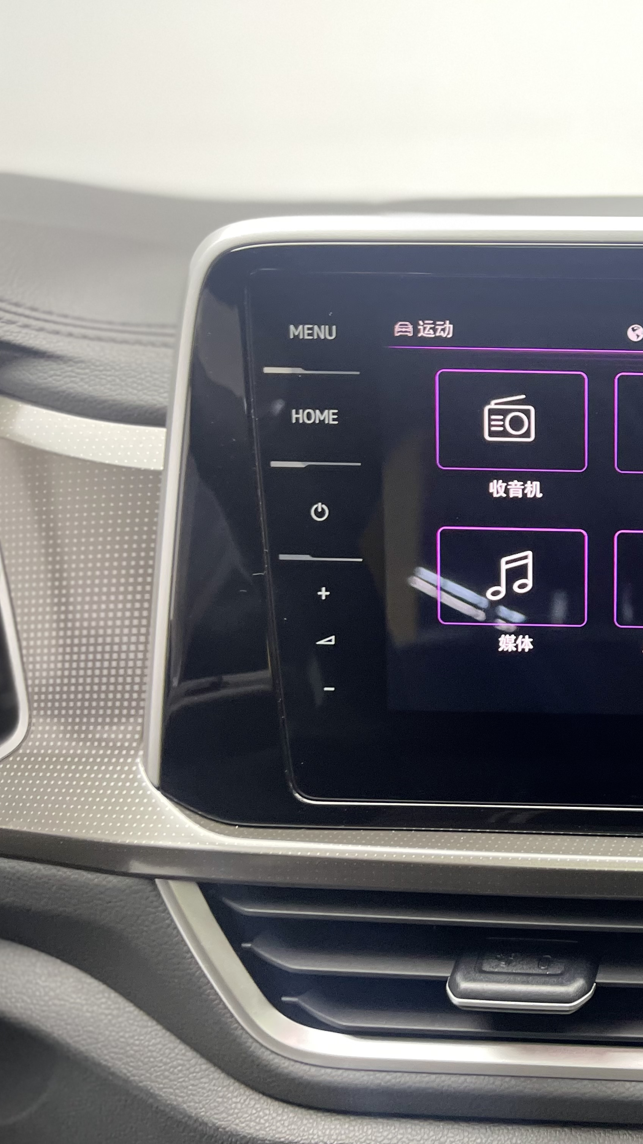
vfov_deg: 52.8
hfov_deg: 27.5
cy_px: 572
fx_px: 1152
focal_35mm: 38
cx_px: 766
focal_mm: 5.1
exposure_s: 1/50
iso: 160
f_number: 1.6
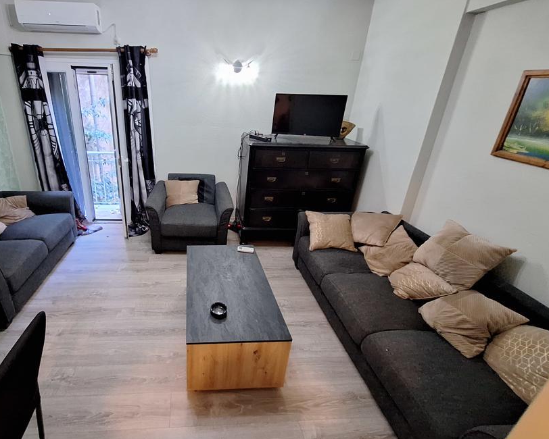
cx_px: 208
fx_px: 260
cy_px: 193
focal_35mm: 16
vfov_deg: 80.1
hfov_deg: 91.3
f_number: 2.2
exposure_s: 1/20
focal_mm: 1.74
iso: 500
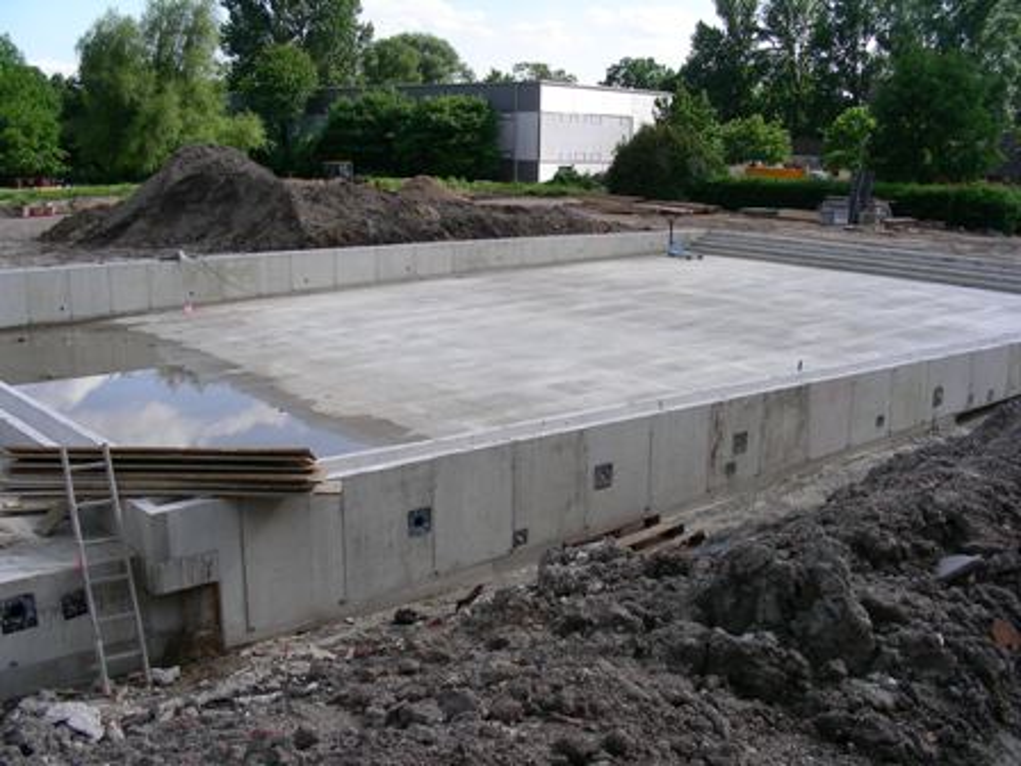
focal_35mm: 38
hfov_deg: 49.0
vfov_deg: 37.7
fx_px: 1121
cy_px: 383
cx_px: 510
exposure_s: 1/527
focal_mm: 6.3
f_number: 4
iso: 50
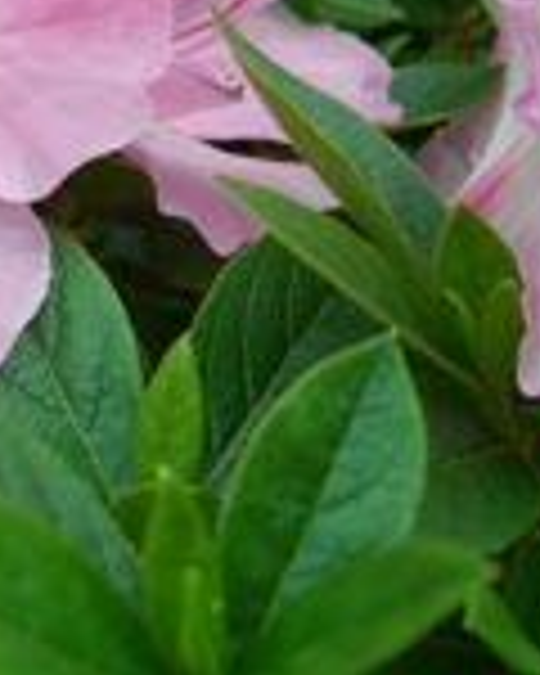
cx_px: -76
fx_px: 1818
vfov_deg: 20.6
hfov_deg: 16.3
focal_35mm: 91
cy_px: 76
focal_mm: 7.9
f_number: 2.8
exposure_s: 1/160
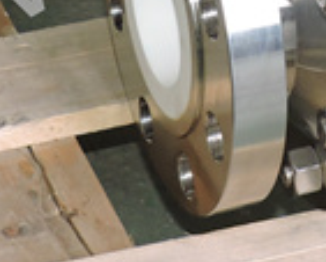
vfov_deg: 8.8
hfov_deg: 11.2
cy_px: -182
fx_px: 1641
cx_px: 324
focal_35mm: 170
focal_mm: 6.2
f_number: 3.3
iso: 200
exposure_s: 1/50
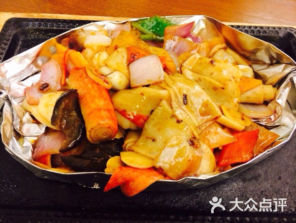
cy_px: 112
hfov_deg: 59.9
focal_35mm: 30
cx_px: 148
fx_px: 257
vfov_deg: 46.8
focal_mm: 4.12
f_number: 2.2
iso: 200
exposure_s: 1/33
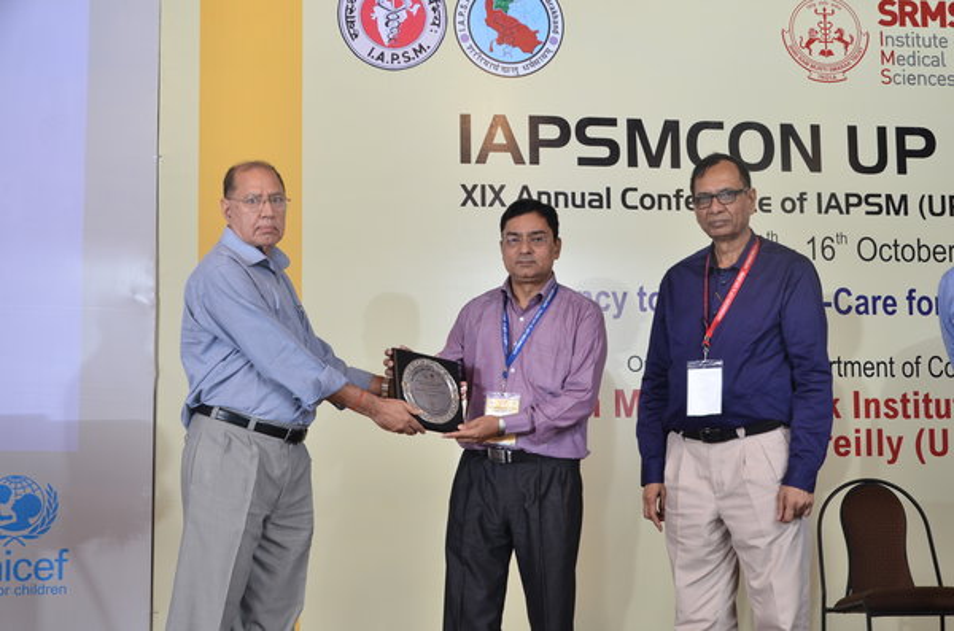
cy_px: 316
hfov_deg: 37.9
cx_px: 477
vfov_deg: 25.6
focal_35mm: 52
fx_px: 1388
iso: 250
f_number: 6.3
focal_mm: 35
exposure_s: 1/125
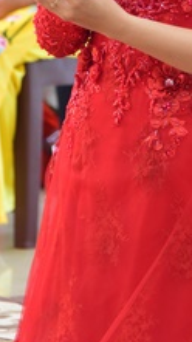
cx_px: 147
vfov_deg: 7.0
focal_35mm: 308
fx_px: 2793
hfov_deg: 3.9
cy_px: -60
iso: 1250
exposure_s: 1/30
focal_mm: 100
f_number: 4
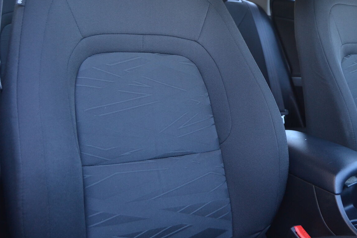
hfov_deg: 42.4
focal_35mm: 45
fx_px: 446
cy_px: 66
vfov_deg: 29.5
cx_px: 264
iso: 400
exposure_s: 1/60
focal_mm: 18
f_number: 3.5
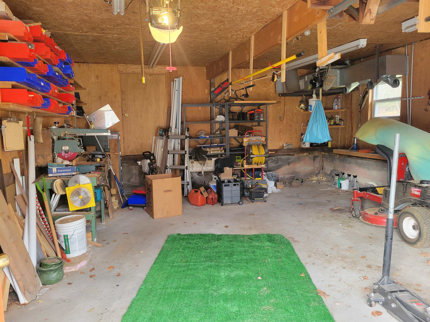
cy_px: 161
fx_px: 323
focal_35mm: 26
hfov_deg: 67.3
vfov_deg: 53.1
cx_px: 215
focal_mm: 5.4
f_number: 1.8
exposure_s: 1/60
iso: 320
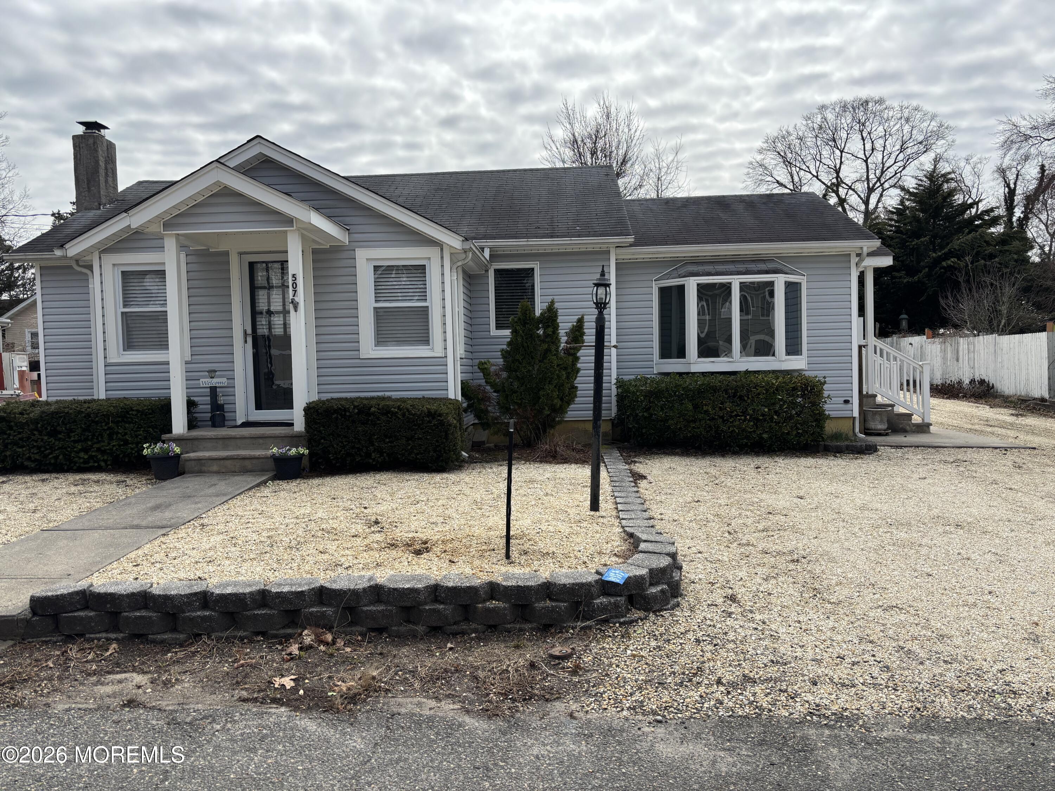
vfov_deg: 53.1
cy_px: 396
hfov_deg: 67.3
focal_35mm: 26
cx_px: 528
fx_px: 792
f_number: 1.6
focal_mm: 5.96
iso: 50
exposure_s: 1/4082
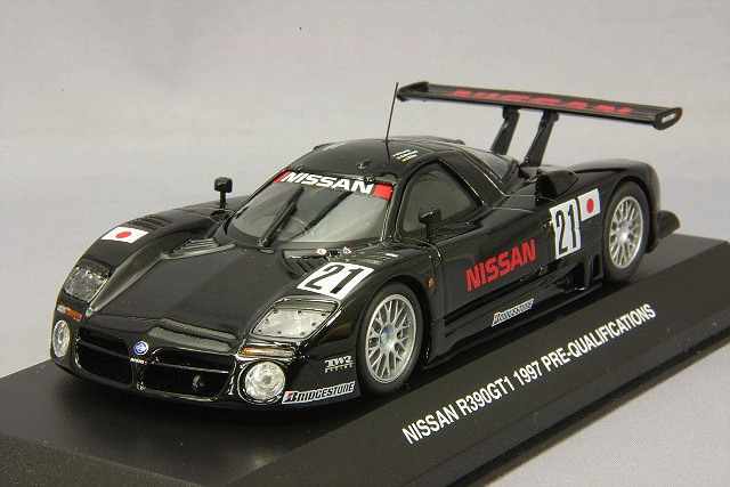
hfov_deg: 18.3
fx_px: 2271
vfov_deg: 12.2
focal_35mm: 112
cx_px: 365
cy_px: 244
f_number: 32
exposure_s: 1
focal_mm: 75
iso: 400
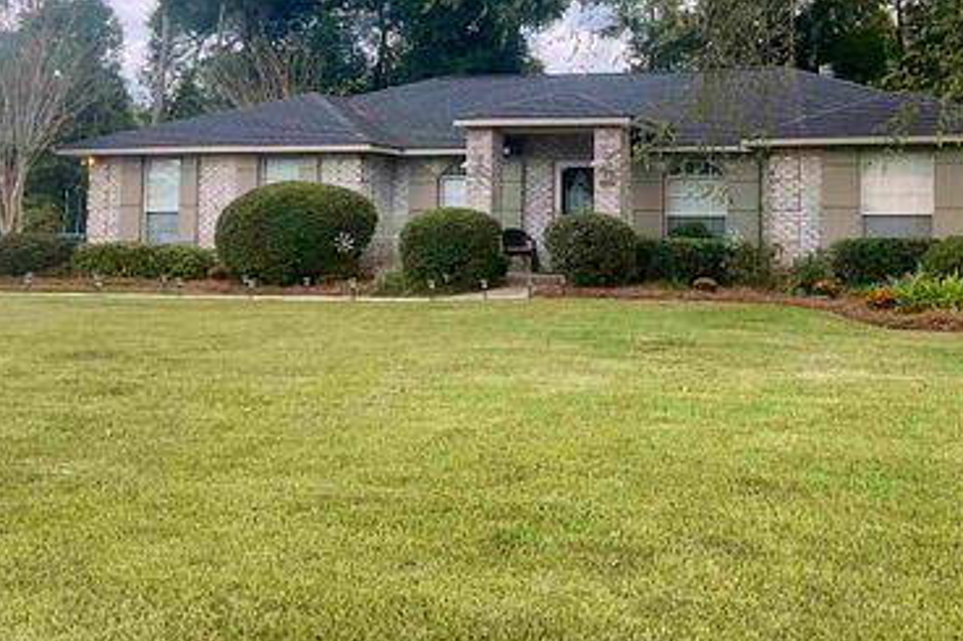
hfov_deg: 46.7
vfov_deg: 32.1
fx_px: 1096
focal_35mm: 41
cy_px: 174
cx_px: 644
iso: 16
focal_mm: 3
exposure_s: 1/353
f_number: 1.8
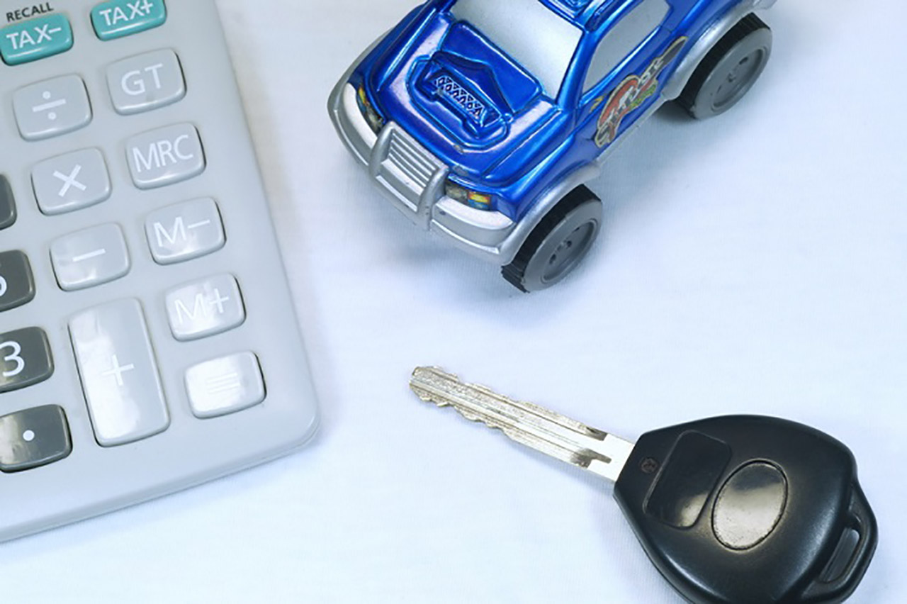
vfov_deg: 10.1
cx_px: 454
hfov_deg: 15.2
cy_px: 302
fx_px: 3399
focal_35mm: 135
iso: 200
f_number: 13
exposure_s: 1/50
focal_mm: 90
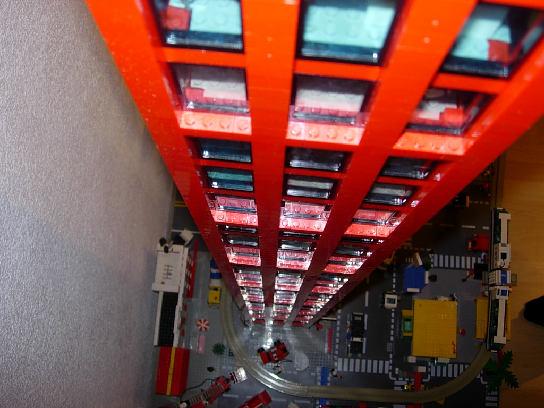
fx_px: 597
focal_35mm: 38
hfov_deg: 49.0
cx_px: 272
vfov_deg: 37.7
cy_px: 204
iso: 79
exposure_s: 1/64
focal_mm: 7.8
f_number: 2.8
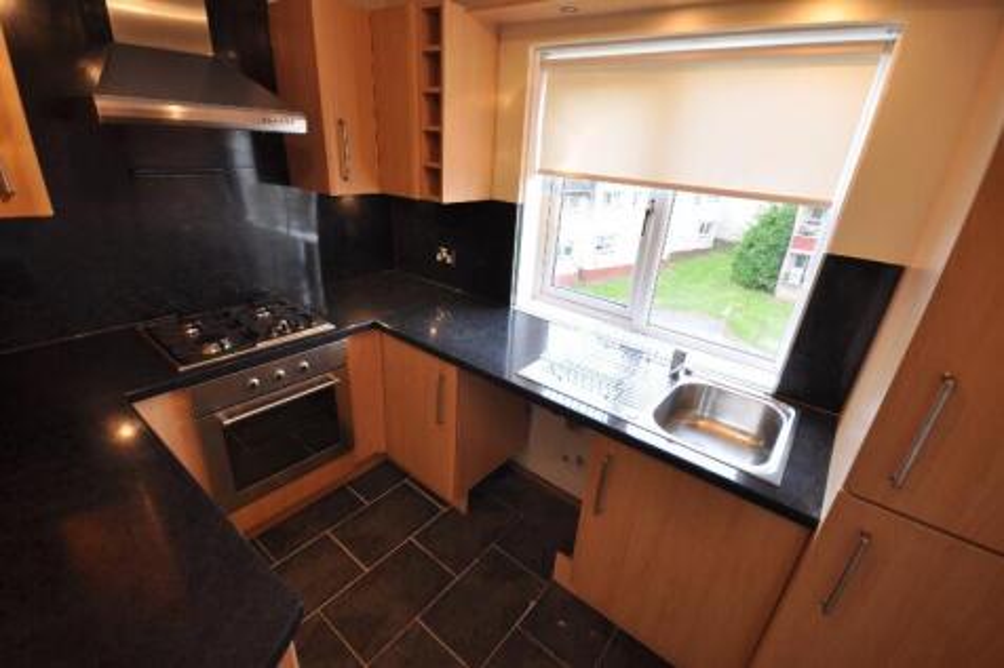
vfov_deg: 77.3
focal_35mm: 15
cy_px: 334
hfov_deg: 100.4
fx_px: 418
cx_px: 502
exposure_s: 1/20
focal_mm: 10
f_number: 4
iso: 200
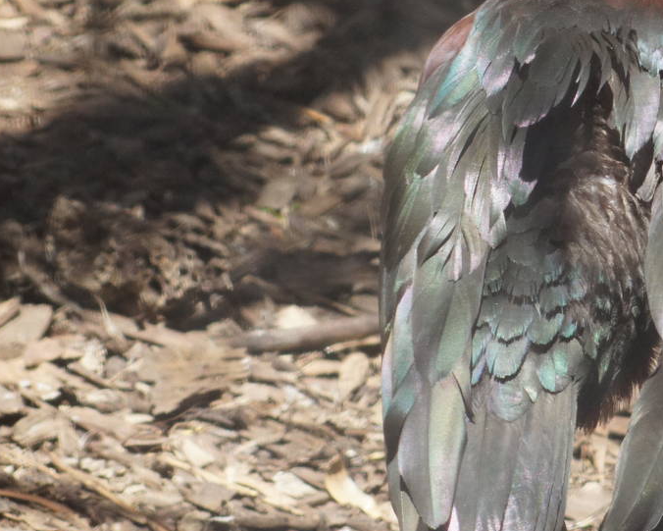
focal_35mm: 466
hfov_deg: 4.1
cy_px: 228
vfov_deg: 3.3
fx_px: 9145
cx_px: 665
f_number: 7.1
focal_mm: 140
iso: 800
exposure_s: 1/400
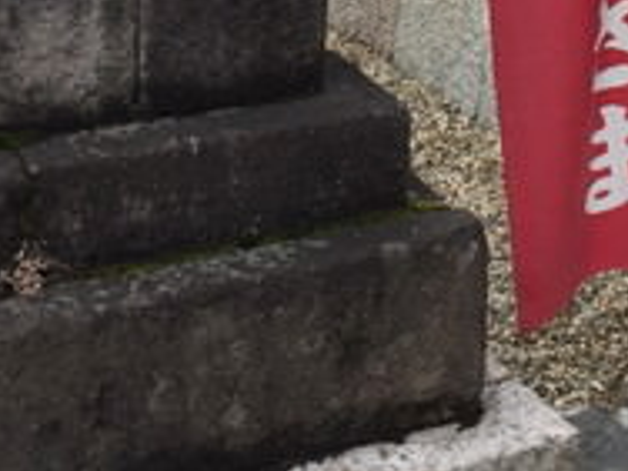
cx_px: 548
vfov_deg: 12.6
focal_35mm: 108
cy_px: -356
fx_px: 1959
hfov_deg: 18.0
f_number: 2.2
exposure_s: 1/120
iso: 40
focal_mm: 4.15
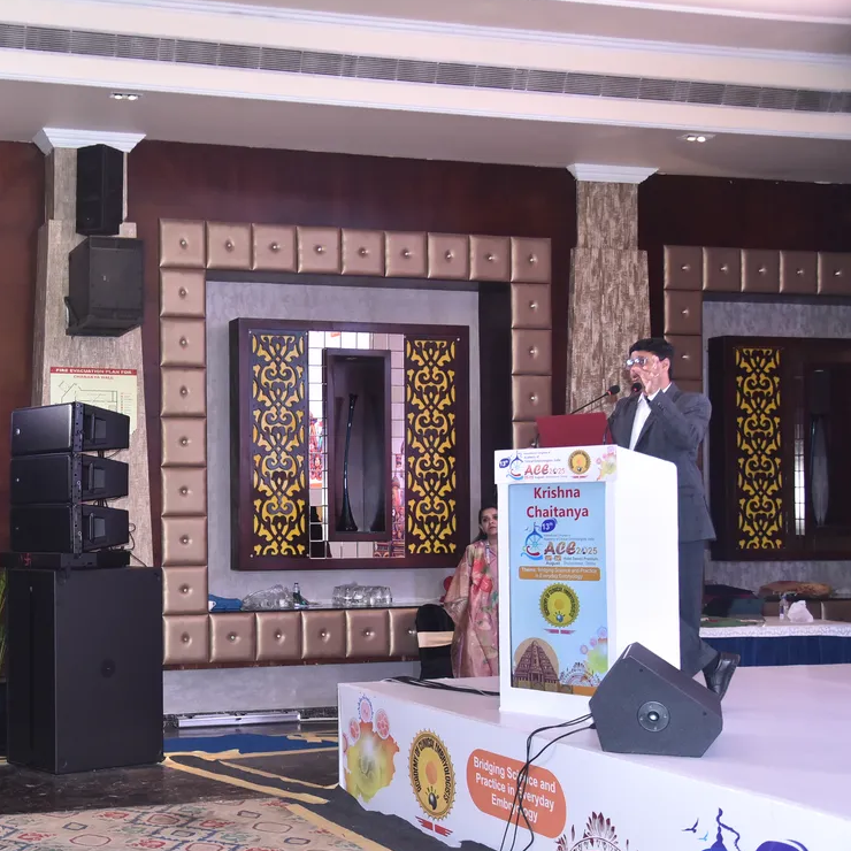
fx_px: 1391
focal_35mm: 50
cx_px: 124
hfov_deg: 32.7
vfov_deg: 34.0
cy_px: 483
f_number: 4
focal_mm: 34
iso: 1600
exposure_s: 1/160
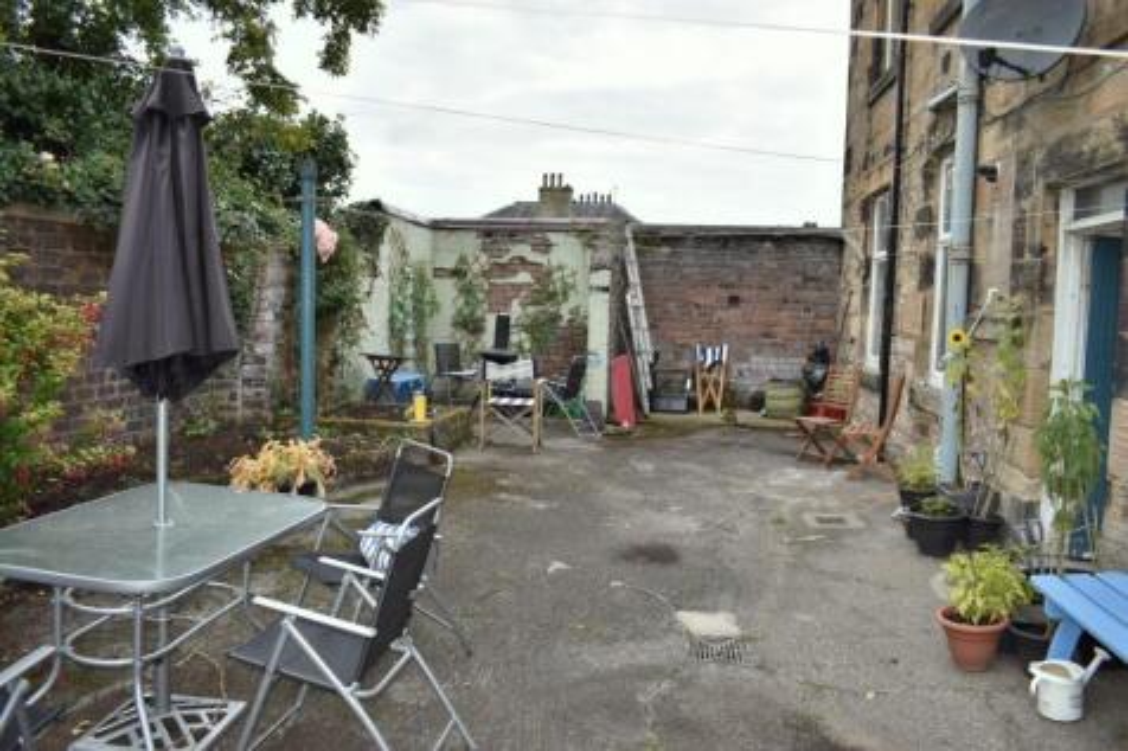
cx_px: 564
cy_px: 376
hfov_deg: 67.4
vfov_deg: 47.9
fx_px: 846
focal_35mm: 27
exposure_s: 1/200
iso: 100
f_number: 4.5
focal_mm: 18
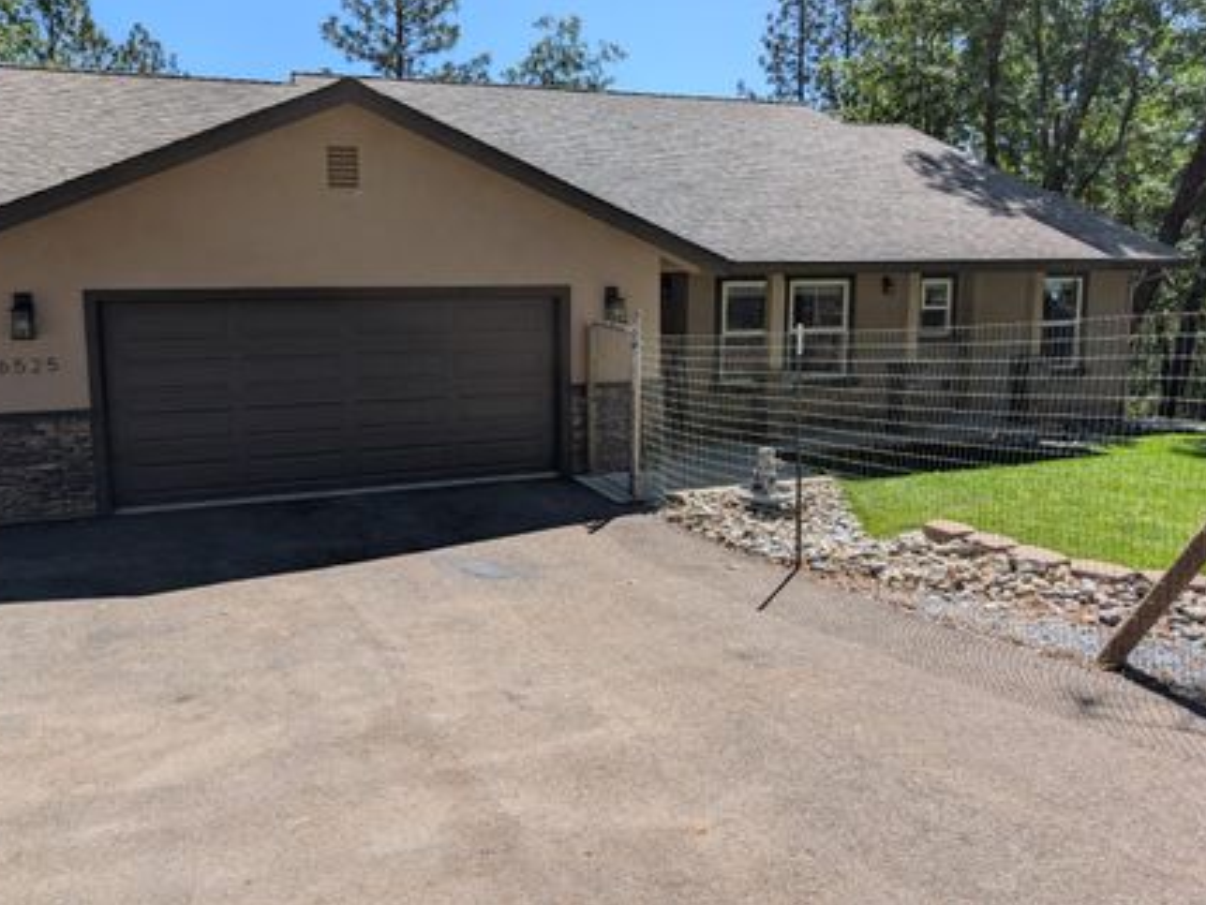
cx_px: 571
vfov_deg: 49.6
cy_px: 388
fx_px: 976
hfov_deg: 63.4
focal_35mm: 28
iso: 21
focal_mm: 6.9
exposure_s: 1/1103
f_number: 1.68
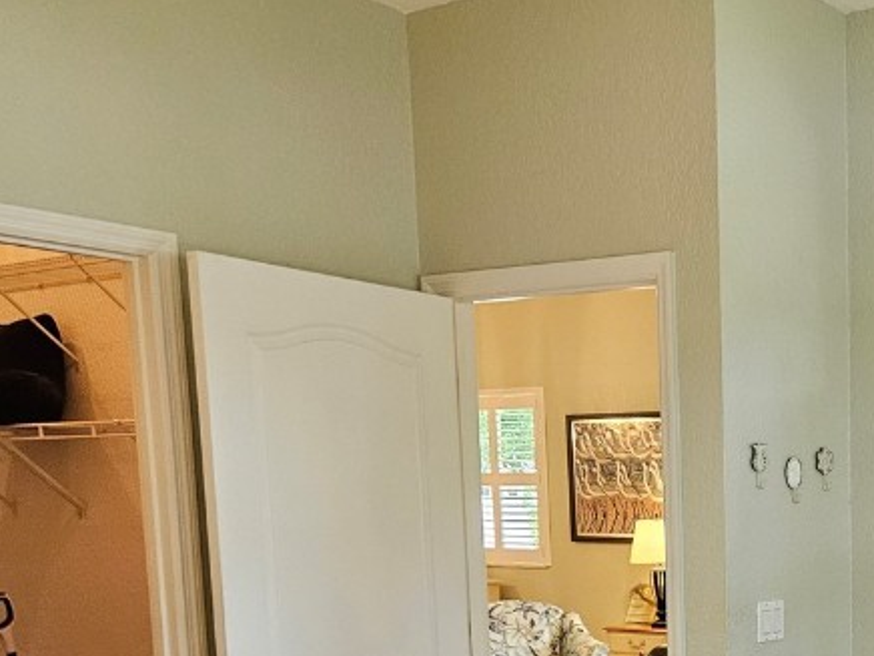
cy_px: 702
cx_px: 928
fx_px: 1363
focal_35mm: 54
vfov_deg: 25.3
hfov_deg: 32.0
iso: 500
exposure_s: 1/120
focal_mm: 5.4
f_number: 1.8
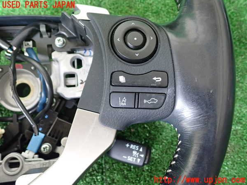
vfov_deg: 46.8
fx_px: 214
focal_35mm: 30
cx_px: 124
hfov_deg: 60.0
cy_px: 92
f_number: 2.3
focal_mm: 5.4
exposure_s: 1/30
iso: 400
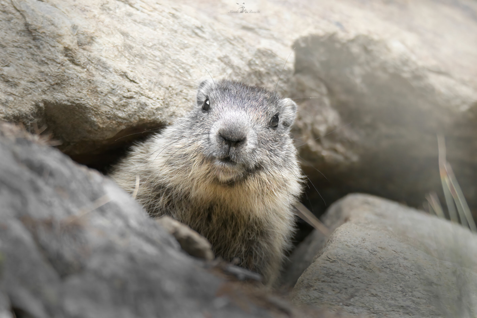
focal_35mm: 450
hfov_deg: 4.6
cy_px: 159
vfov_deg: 3.1
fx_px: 5962
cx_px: 238
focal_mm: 300
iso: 5000
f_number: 5.6
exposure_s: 1/500
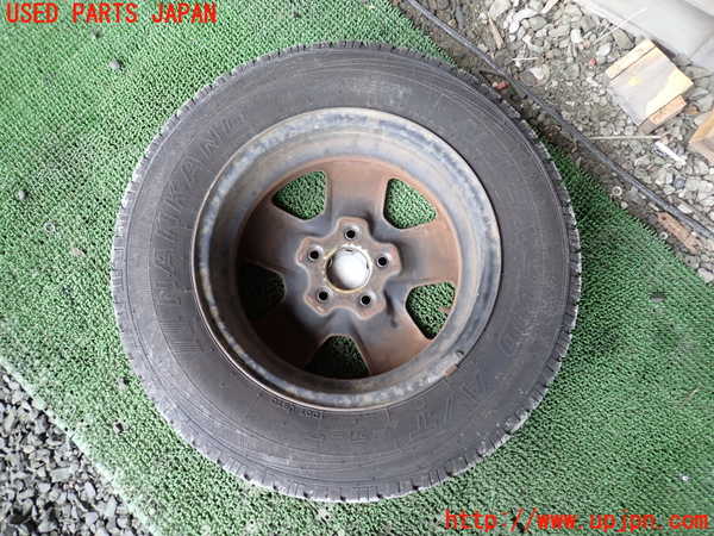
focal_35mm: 25
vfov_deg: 54.9
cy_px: 268
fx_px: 516
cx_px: 357
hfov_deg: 69.4
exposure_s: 1/60
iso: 200
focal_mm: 4.5
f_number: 2
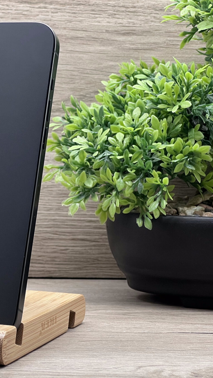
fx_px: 1285
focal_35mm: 128
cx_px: -52
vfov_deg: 16.8
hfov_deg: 9.3
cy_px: 204
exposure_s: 1/99
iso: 80
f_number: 2.8
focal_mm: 9
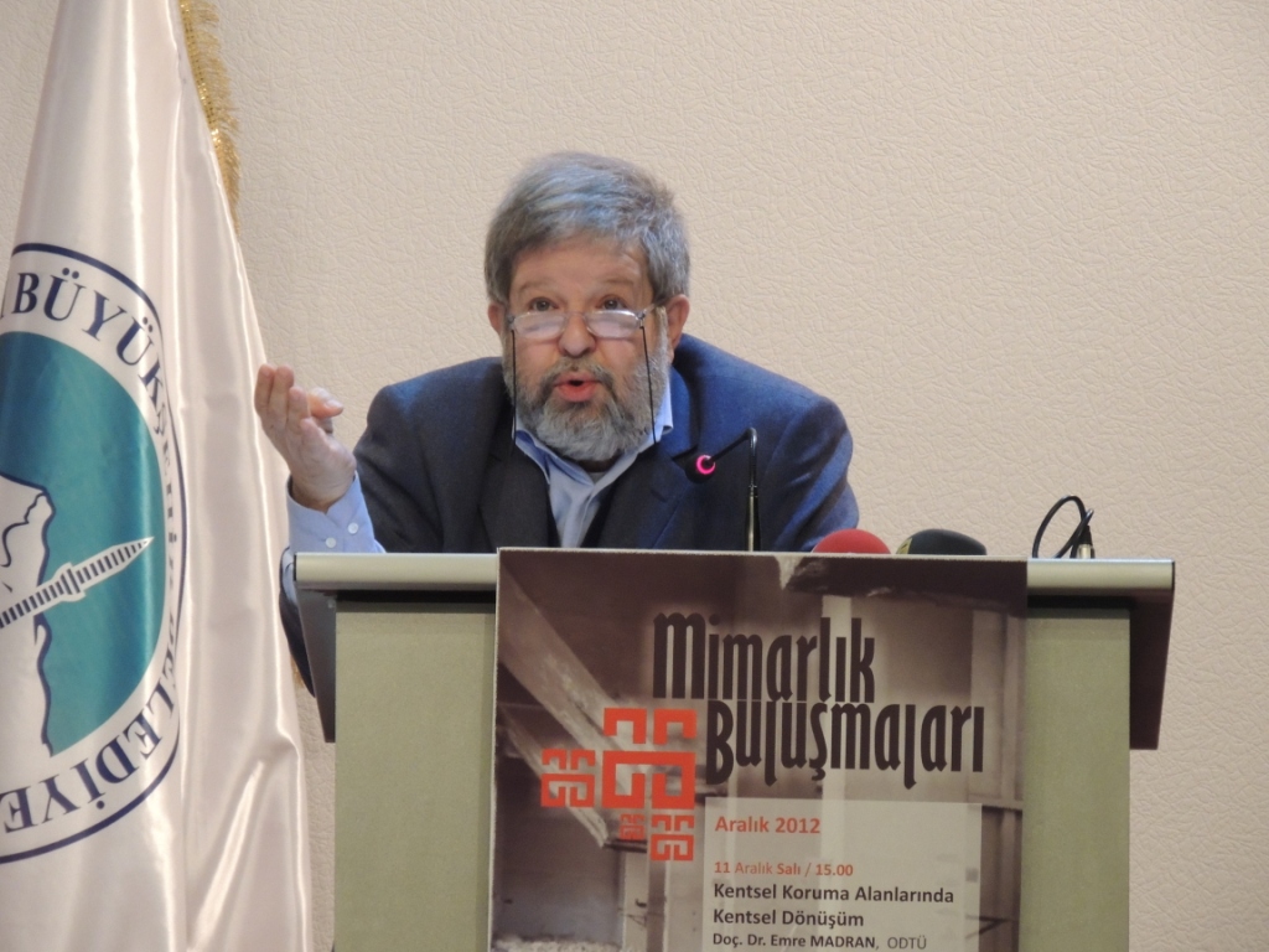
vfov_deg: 4.6
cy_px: 476
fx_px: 11914
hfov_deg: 6.1
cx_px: 634
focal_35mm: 325
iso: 800
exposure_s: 1/25
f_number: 4.8
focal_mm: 57.9
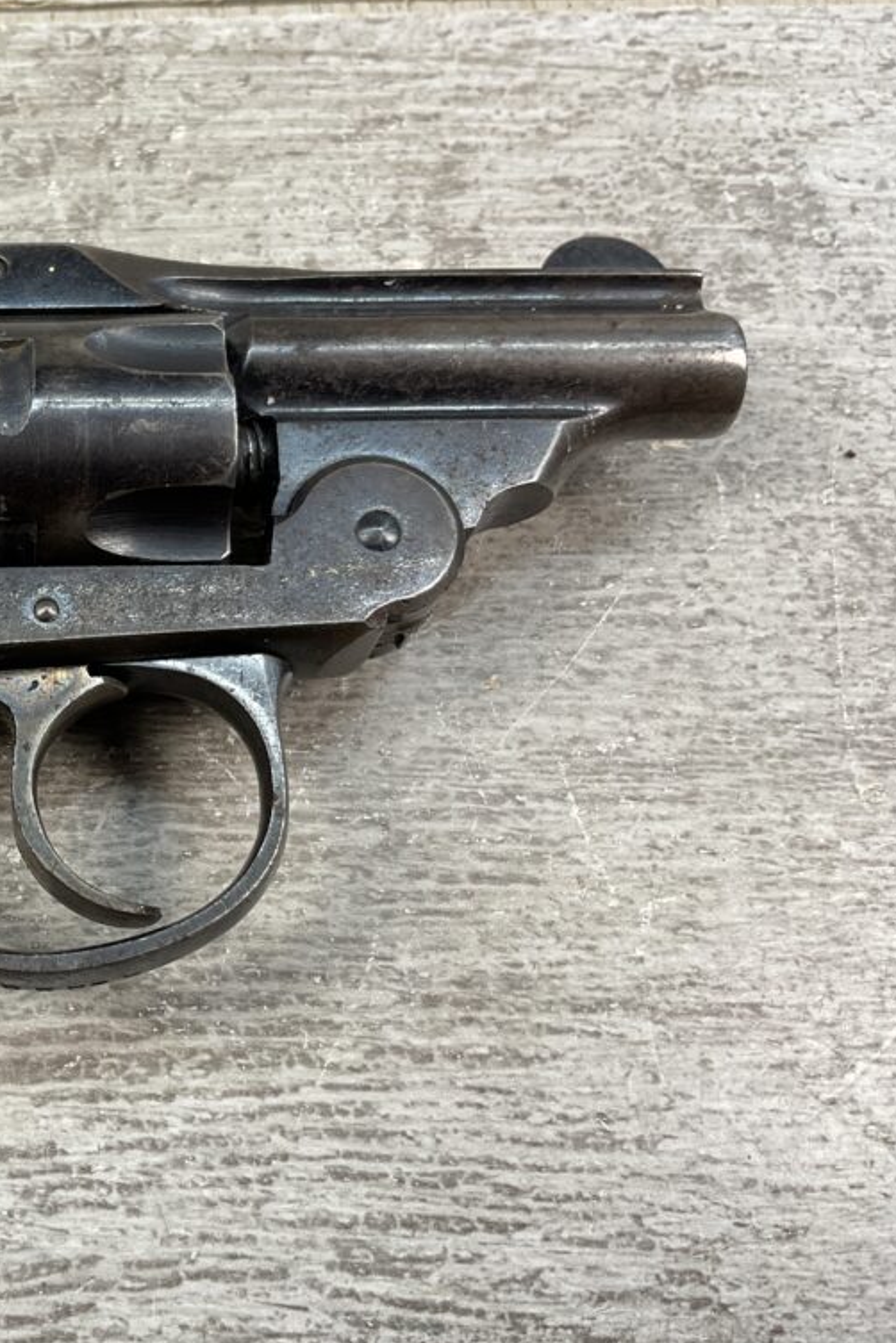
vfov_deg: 47.4
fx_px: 1531
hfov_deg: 30.3
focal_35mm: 41
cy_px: 678
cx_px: -7
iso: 16
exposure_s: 1/120
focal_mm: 3
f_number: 1.8
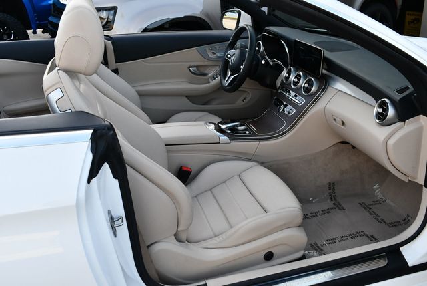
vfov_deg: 36.9
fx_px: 427
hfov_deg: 53.1
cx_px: 214
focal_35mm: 36
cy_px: 143
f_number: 5.6
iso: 250
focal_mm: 18
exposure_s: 1/250
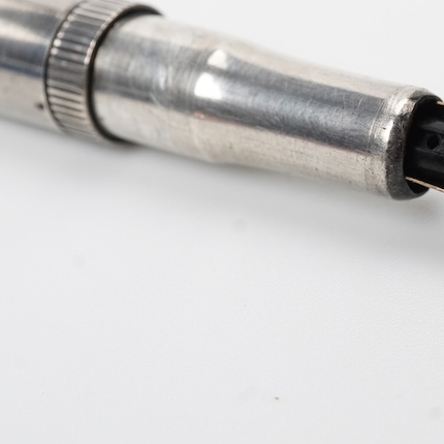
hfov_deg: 17.2
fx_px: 1451
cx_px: 395
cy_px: 122
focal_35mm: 100
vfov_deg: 17.3
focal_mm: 30
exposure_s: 1/100
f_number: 18
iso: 400
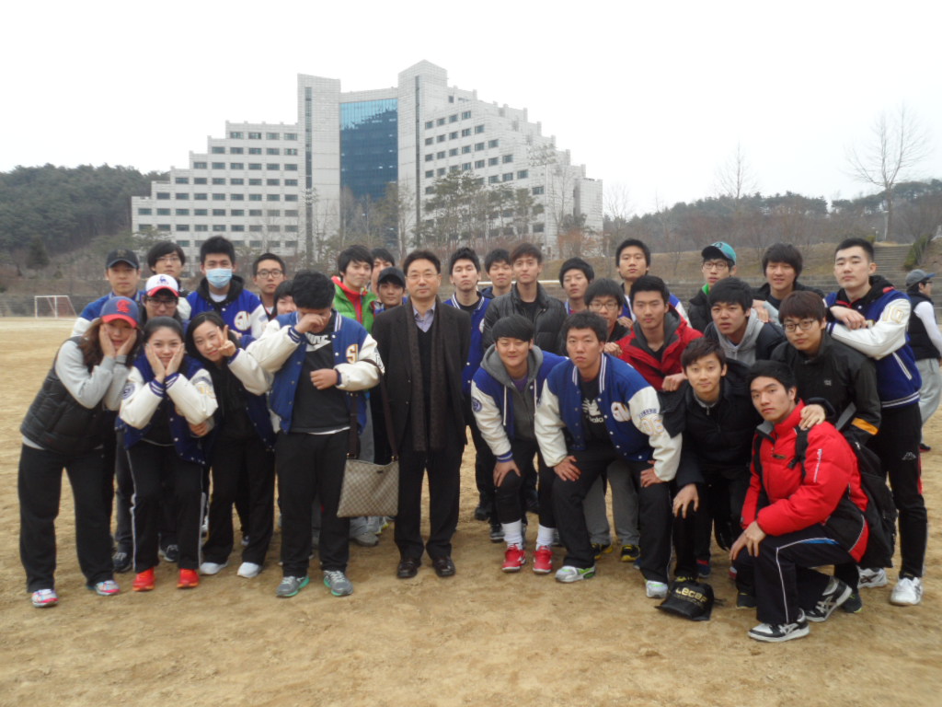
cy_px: 354
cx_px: 471
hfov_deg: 60.0
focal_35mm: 30
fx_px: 816
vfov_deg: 46.8
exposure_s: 1/180
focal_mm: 5.7
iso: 80
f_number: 3.5
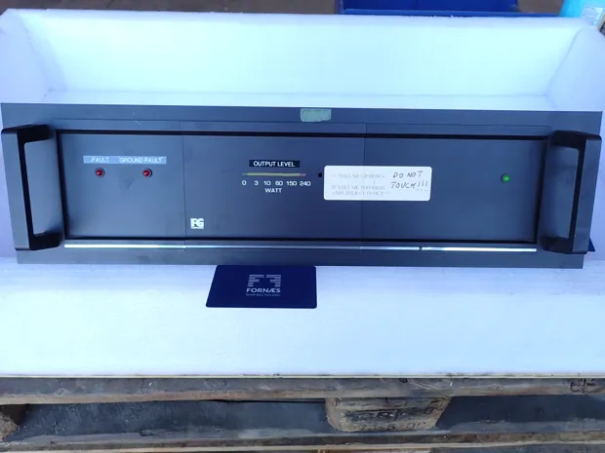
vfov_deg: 54.9
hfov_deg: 69.4
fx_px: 437
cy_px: 226
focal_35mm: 25
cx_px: 302
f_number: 2.8
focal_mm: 4.5
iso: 100
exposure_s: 1/60
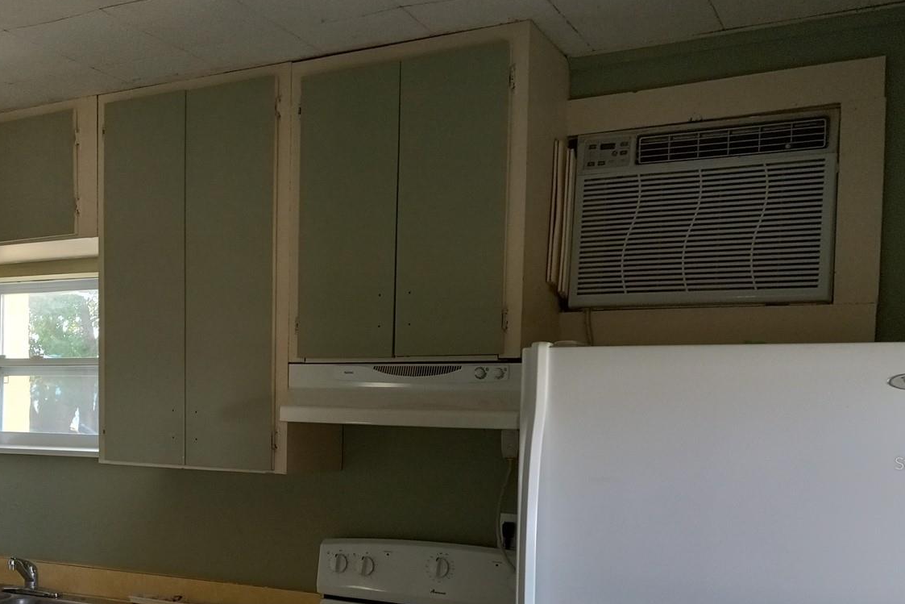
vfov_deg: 32.7
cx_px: 326
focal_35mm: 40
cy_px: 463
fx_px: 1006
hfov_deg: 47.9
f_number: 1.8
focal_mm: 3.94
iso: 160
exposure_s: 1/60
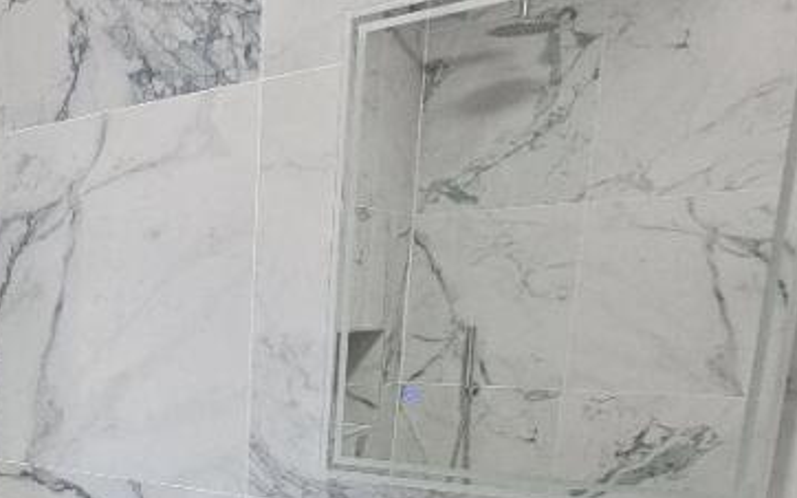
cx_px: 37
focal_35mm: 39
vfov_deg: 29.9
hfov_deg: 44.4
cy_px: 527
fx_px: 847
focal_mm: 1.74
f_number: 2.2
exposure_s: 1/50
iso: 64
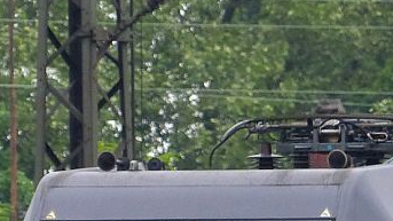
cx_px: 445
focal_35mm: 1446
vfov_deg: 0.8
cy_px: 291
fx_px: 15070
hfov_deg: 1.5
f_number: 2.8
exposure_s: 1/500
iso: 250
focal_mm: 68.1
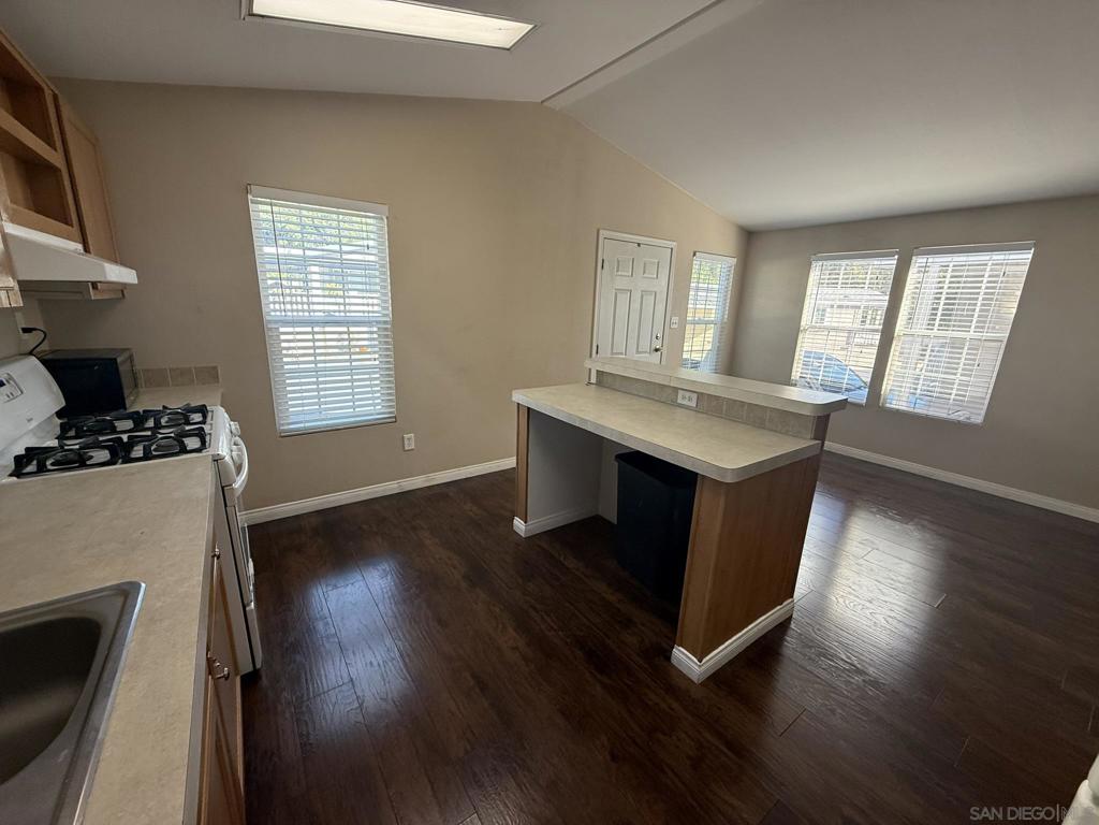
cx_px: 550
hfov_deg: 102.1
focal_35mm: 14
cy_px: 412
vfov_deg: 85.7
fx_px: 444
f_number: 2.2
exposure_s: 1/120
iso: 100
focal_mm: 2.22
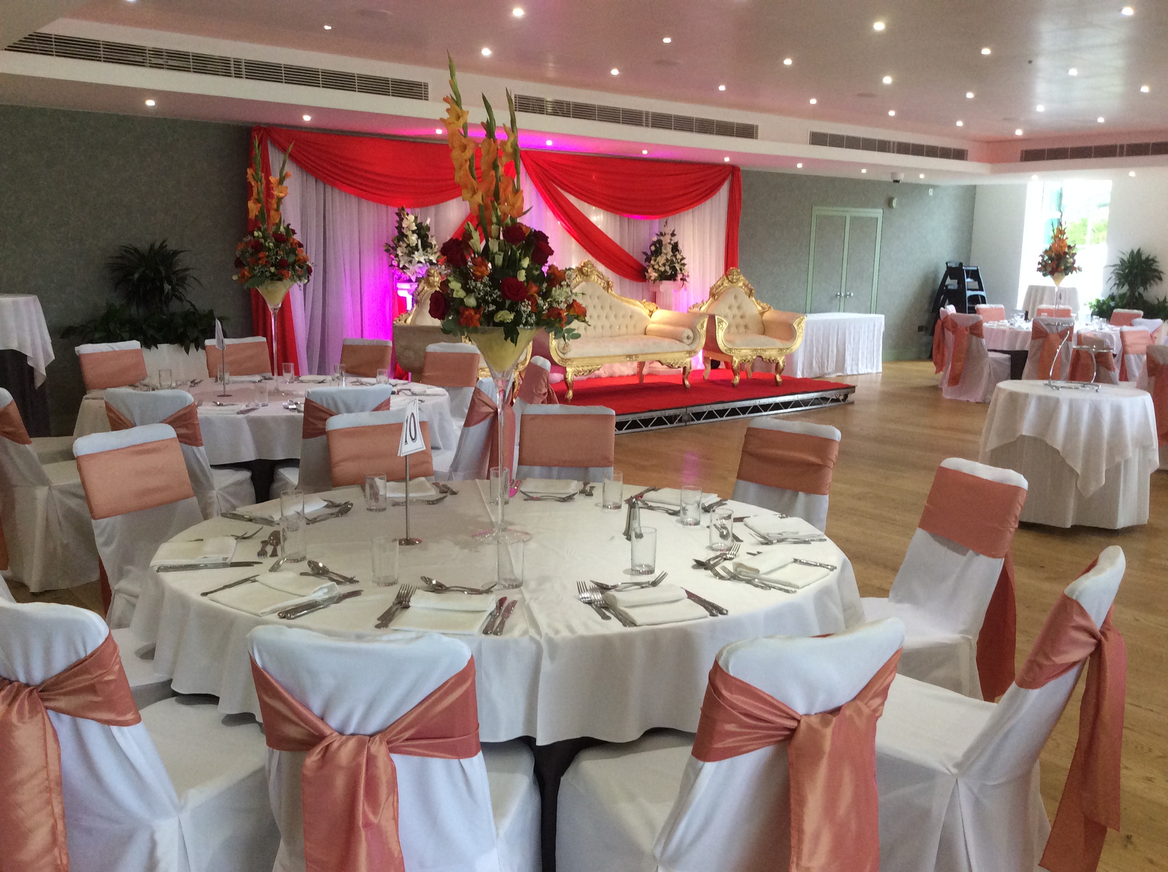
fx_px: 1112
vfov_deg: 42.8
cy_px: 436
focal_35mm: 33
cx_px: 584
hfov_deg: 55.4
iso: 100
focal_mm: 3.3
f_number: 2.4
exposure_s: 1/24
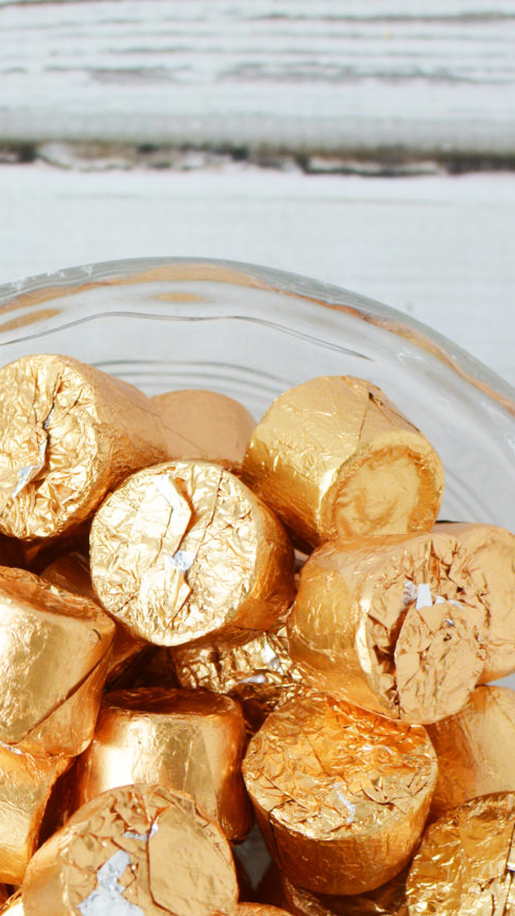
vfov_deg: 16.6
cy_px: 617
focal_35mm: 129
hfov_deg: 9.1
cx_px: -325
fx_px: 3137
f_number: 5
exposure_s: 1/100
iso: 400
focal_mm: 35
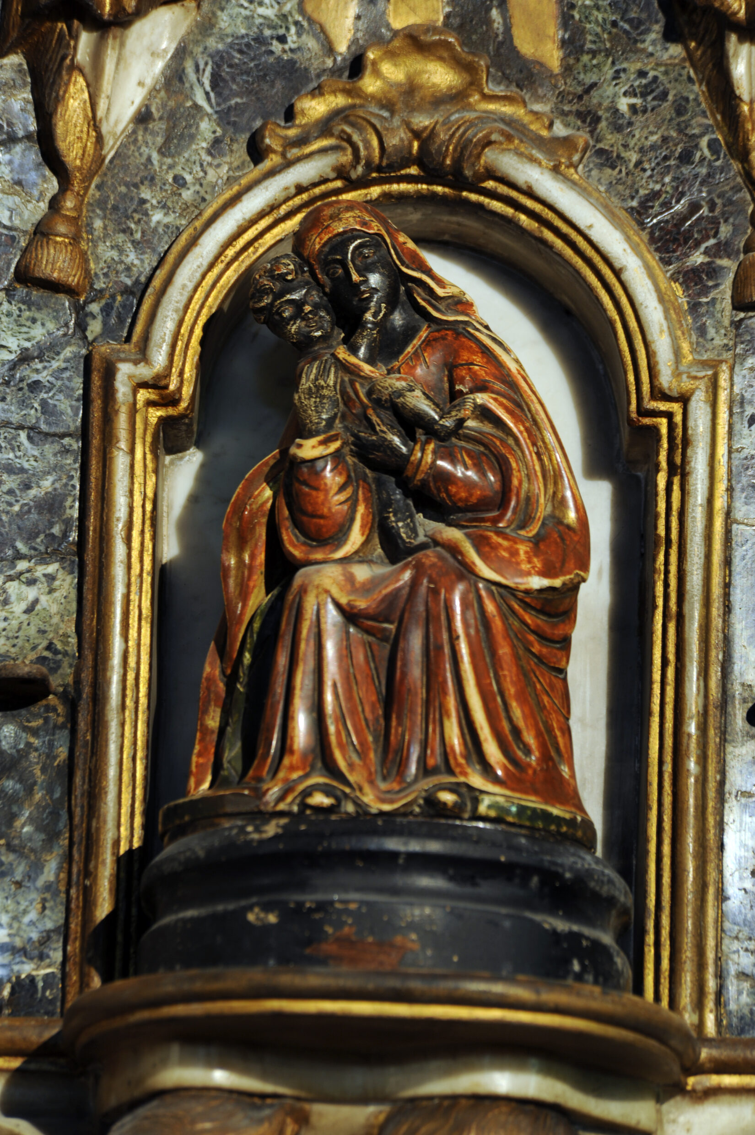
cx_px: 378
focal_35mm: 400
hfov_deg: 3.4
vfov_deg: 5.2
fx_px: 12600
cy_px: 568
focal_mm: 400
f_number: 8
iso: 200
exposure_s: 2.5
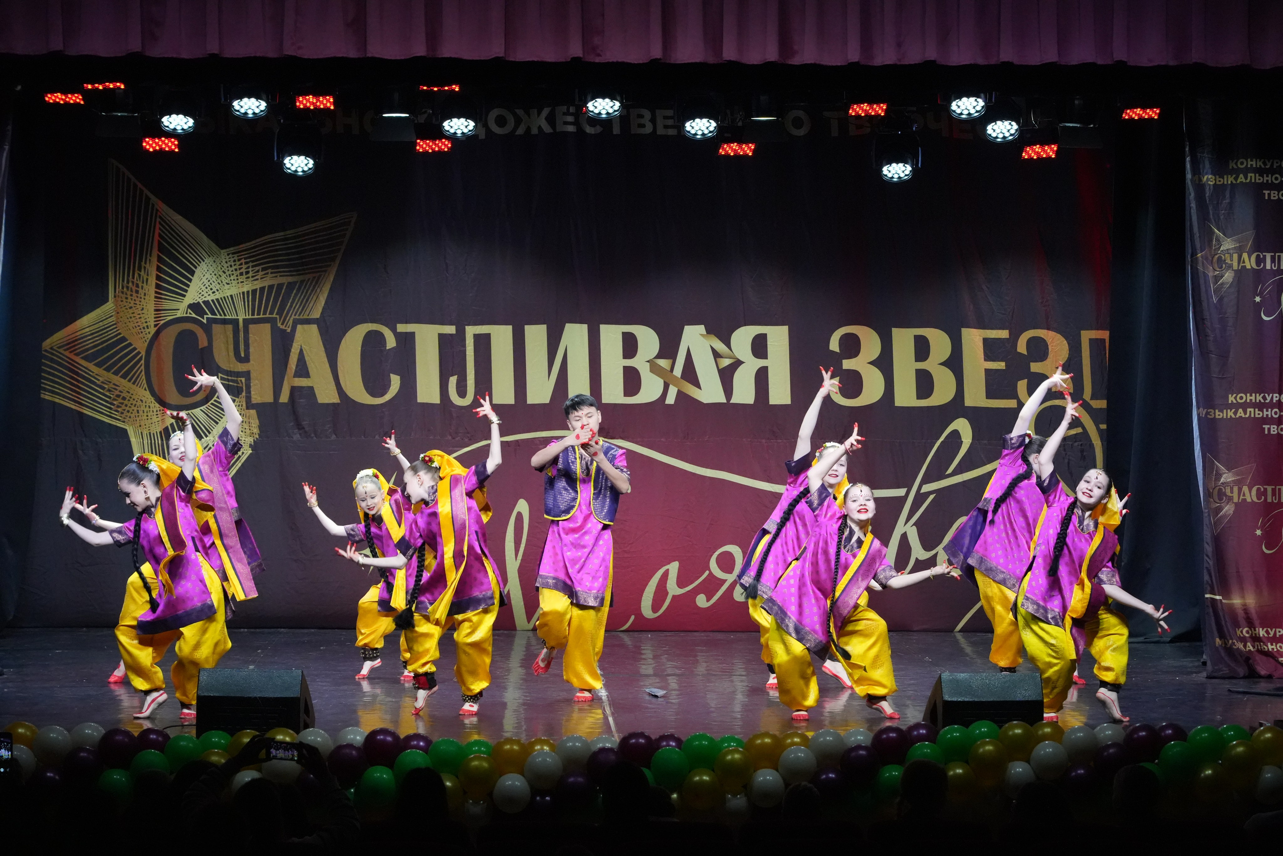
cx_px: 642
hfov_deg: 19.5
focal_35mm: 105
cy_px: 428
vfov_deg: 13.0
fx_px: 3742
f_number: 6.3
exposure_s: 1/400
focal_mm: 105
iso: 10000
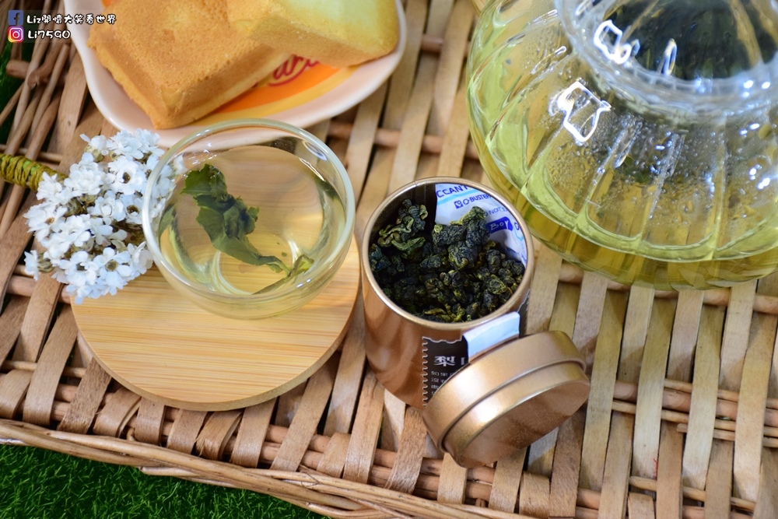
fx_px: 2010
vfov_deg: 14.7
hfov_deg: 21.9
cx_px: 389
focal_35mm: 93
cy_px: 260
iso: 1600
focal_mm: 62
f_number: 5
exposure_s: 1/80
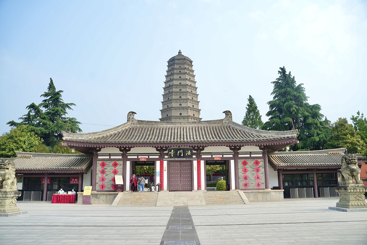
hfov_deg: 65.5
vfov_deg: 46.4
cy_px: 122
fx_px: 285
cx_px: 184
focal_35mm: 28
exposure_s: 1/500
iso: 100
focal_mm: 28
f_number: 4.5
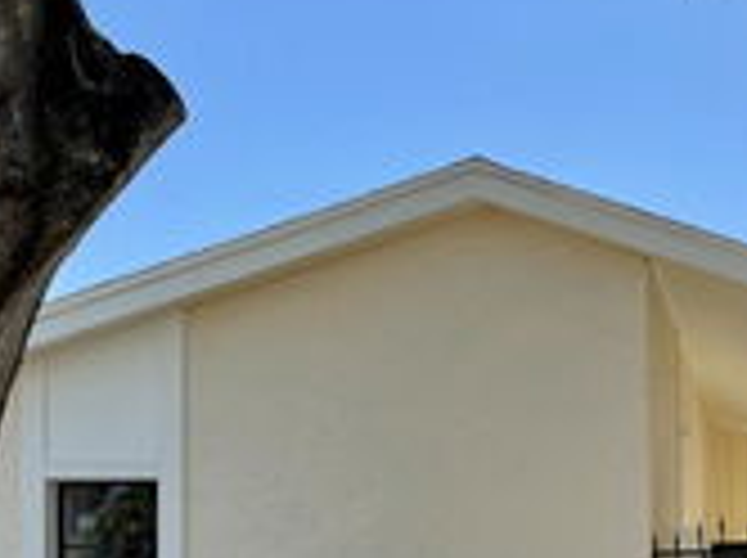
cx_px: 767
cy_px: 616
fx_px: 1444
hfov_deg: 27.2
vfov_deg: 20.8
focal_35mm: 67
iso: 32
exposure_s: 1/2660
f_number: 1.6
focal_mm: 5.1
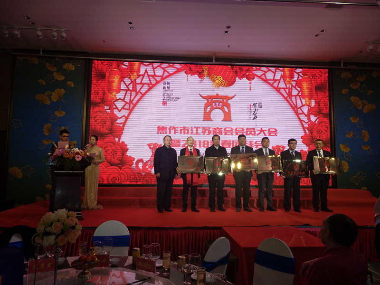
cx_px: 190
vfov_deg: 61.1
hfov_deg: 76.4
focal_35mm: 22
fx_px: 242
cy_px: 142
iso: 66
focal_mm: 3.79
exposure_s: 1/100
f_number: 2
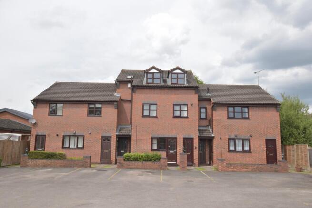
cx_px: 156
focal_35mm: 30
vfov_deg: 43.6
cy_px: 104
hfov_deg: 61.9
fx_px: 260
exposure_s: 1/250
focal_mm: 20
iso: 200
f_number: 8
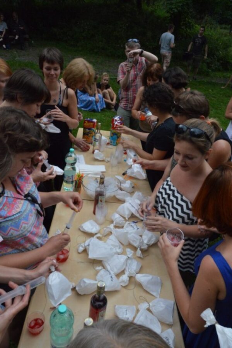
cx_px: 116
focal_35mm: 27
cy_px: 174
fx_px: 261
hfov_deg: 47.9
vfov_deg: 67.4
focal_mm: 18
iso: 1600
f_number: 8
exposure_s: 1/500
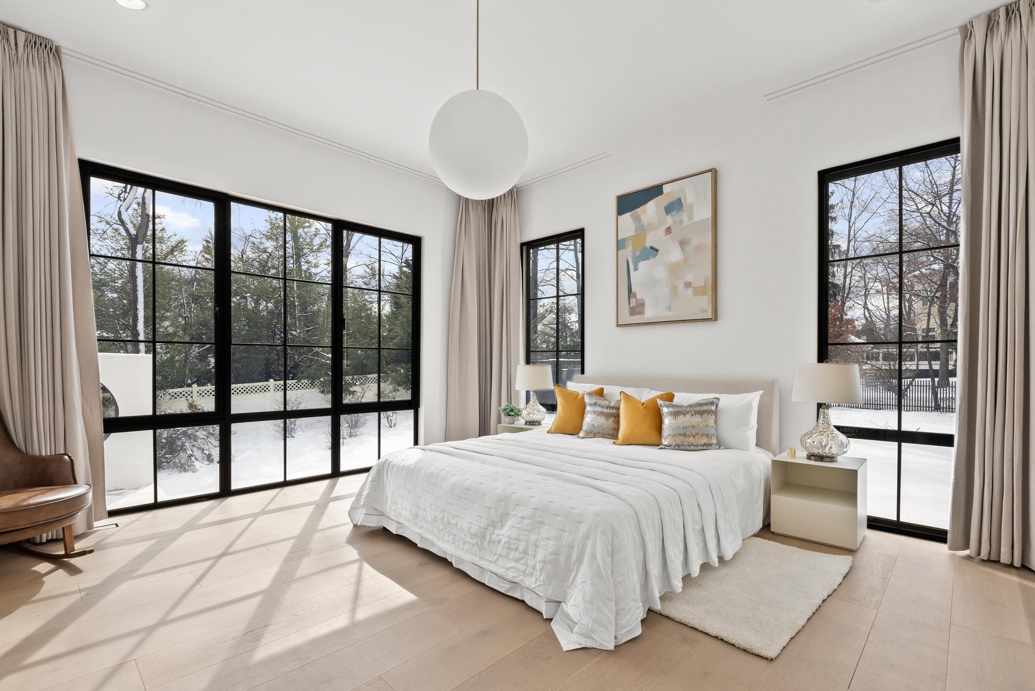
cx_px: 518
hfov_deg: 95.0
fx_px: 475
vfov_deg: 72.1
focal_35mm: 16
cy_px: 346
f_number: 13
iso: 400
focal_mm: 16.5
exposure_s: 1/25
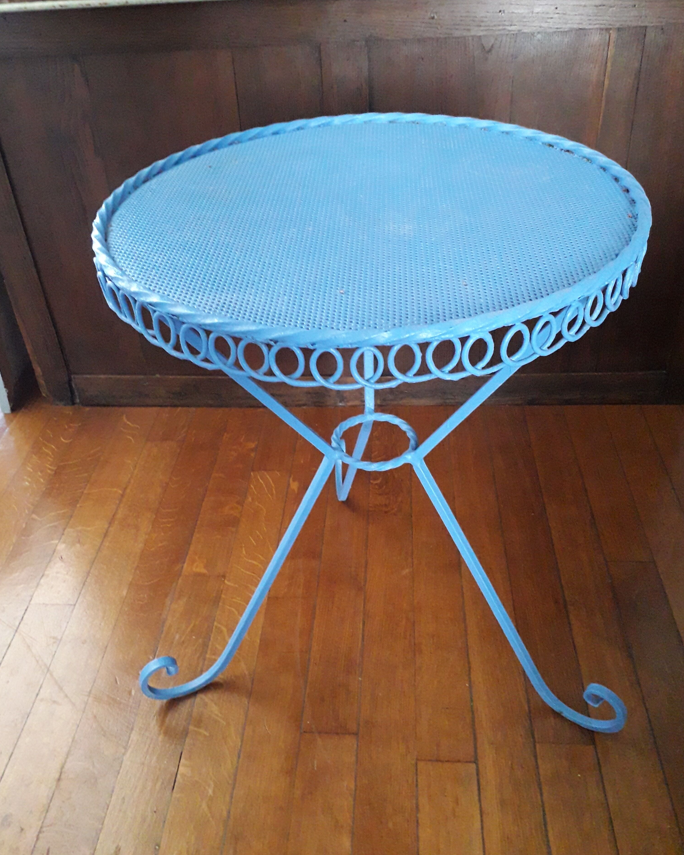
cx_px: 347
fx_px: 734
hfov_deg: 50.0
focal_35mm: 29
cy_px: 434
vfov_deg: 60.4
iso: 500
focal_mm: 3.6
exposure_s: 1/20
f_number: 1.9
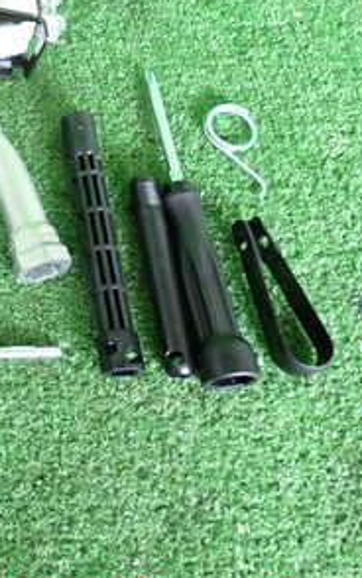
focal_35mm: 54
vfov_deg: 37.0
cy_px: 181
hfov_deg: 21.0
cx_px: -153
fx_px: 852
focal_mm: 4.5
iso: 400
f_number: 2
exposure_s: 1/30
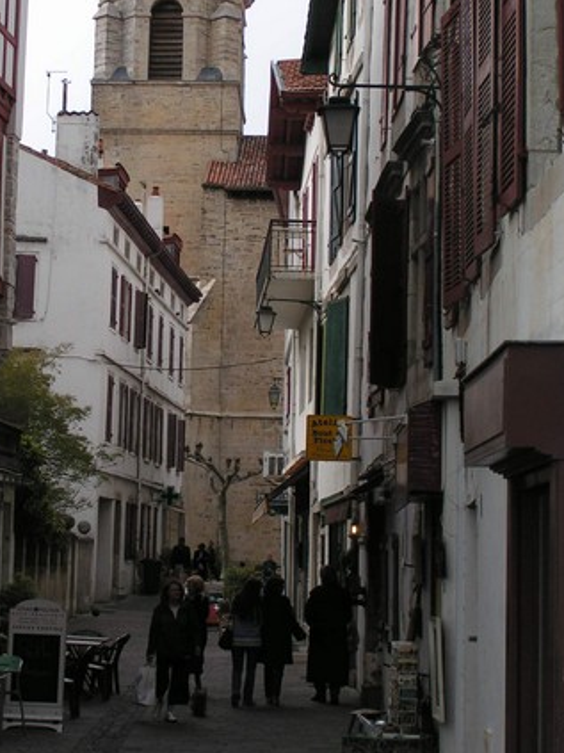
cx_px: 181
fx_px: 1891
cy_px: 287
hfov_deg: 16.9
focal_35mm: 87
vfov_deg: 22.5
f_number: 5.6
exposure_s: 1/200
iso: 50
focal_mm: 9.2
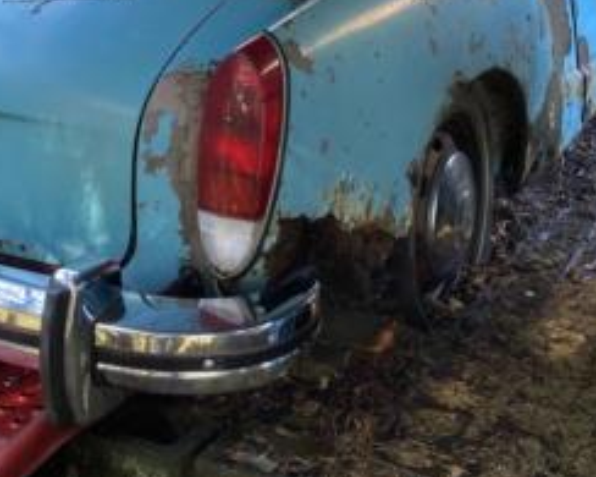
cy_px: 33
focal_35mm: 56
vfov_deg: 26.1
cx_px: 164
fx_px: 987
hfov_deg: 33.1
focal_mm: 3.99
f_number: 1.8
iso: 100
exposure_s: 1/60
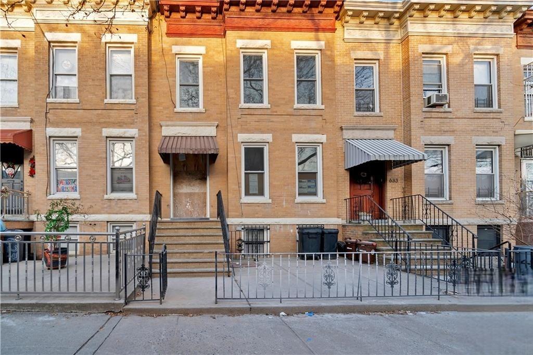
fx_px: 222
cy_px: 178
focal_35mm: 15
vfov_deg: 77.2
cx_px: 266
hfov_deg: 100.4
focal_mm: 10
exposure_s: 1/8
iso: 100
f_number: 9
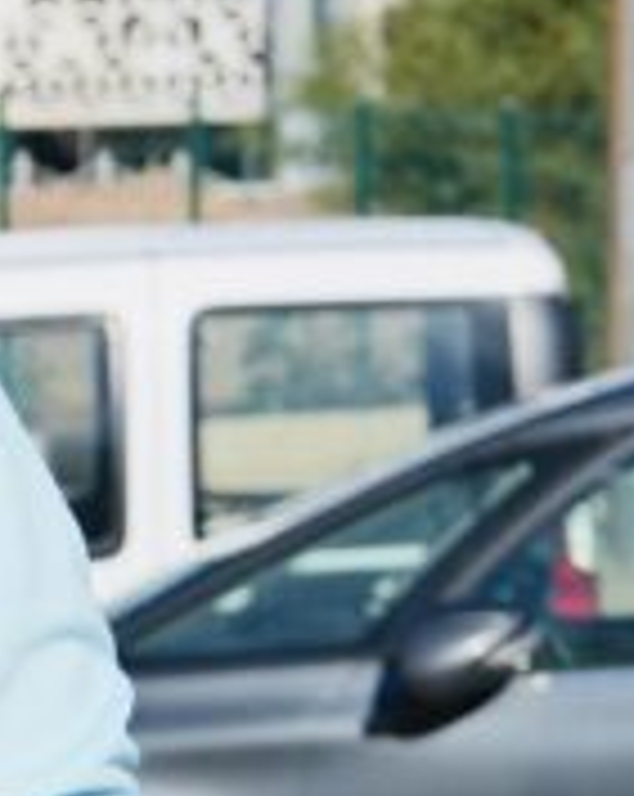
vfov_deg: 7.9
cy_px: 551
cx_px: -1587
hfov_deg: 5.7
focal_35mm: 245
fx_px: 5761
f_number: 8
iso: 100
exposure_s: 1/400
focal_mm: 45
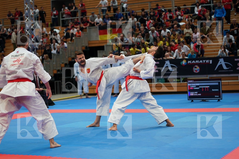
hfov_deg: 28.5
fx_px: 471
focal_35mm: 71
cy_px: 80
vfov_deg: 19.2
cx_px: 120
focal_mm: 71
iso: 800
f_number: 2.8
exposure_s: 1/500
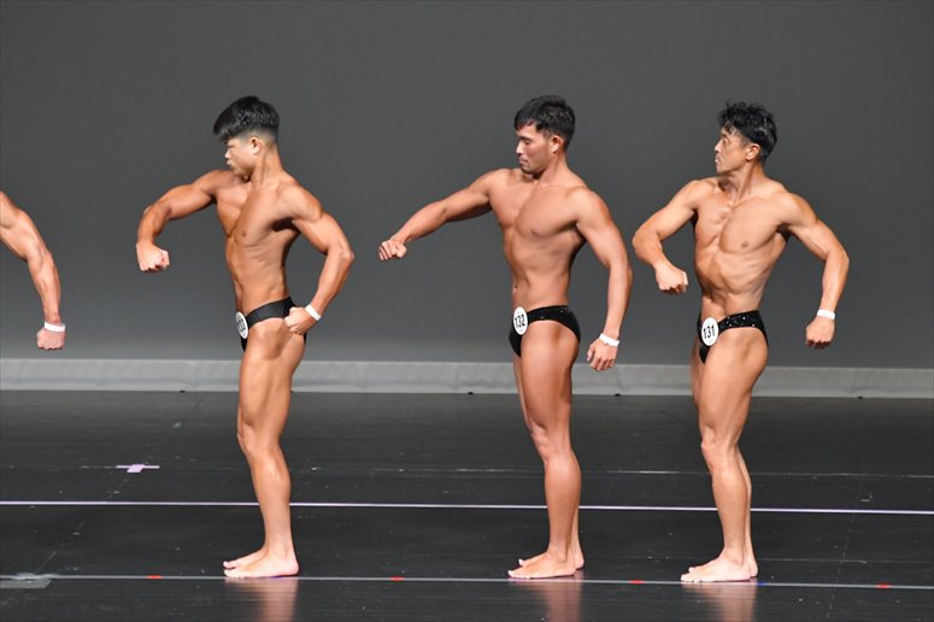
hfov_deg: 6.9
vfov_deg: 4.6
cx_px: 467
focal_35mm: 300
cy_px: 311
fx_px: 7780
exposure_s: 1/400
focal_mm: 200
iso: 5000
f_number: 5.6
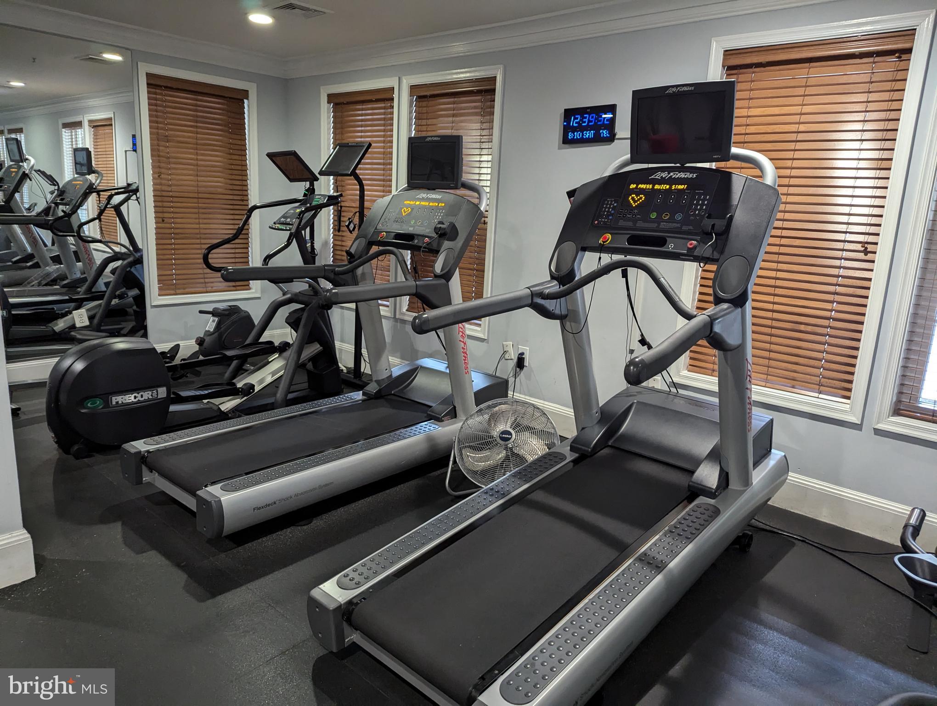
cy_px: 353
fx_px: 651
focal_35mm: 24
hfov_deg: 71.5
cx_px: 468
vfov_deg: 56.9
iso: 1037
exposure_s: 1/120
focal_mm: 6.81
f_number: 1.85
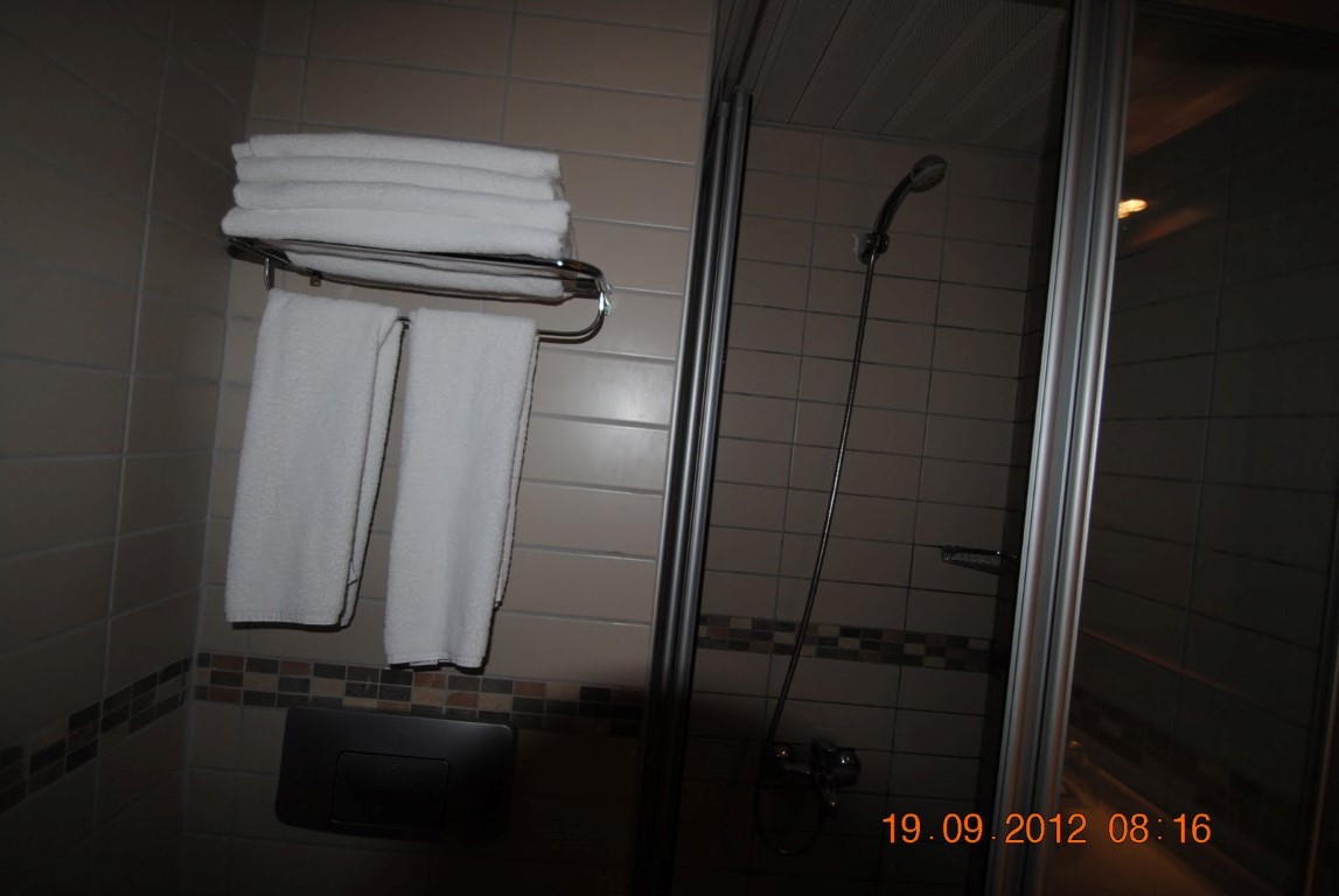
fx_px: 642
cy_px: 448
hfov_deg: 92.4
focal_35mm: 17
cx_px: 670
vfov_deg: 69.8
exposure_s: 1/60
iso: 200
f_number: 3.5
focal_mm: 11.5
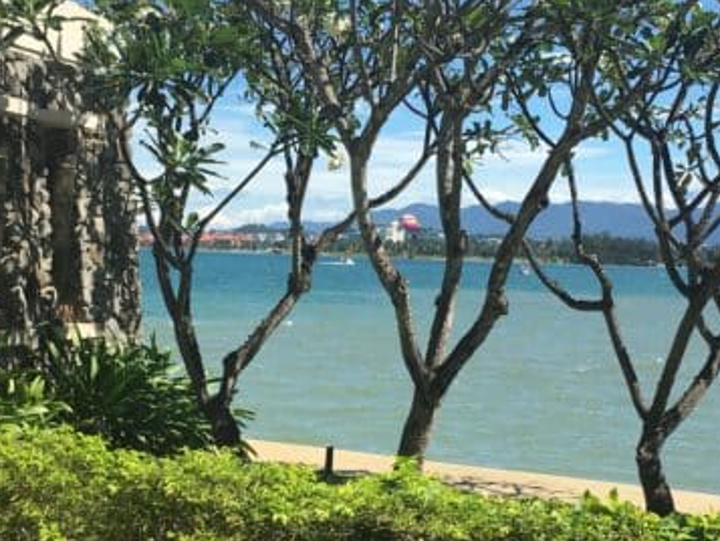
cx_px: 296
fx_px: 1352
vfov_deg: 22.5
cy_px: 345
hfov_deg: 29.8
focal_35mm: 65
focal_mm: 4.15
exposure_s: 1/1304
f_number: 2.2
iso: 25
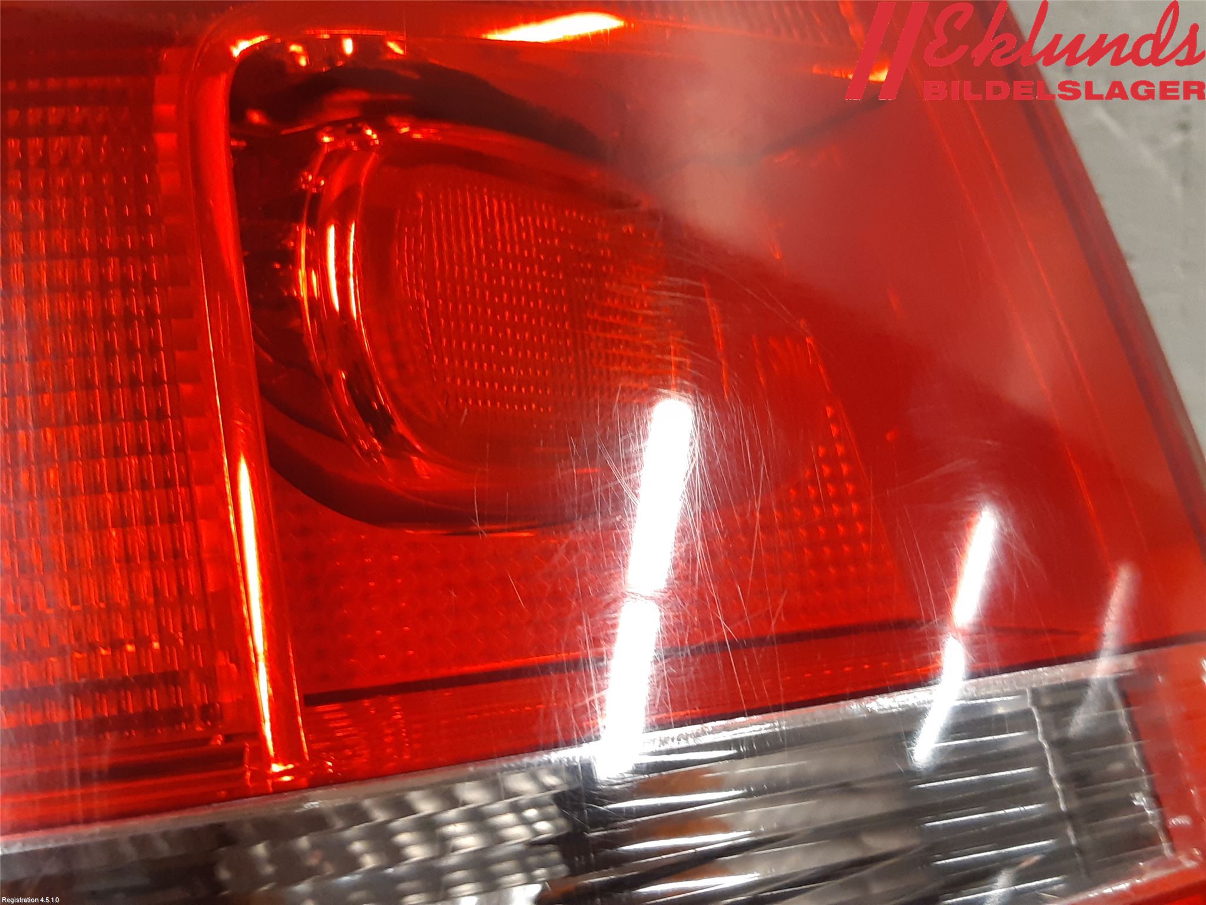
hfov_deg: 67.3
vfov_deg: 53.1
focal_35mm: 26
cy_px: 452
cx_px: 603
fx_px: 906
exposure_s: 1/50
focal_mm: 3.93
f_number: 1.7
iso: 200
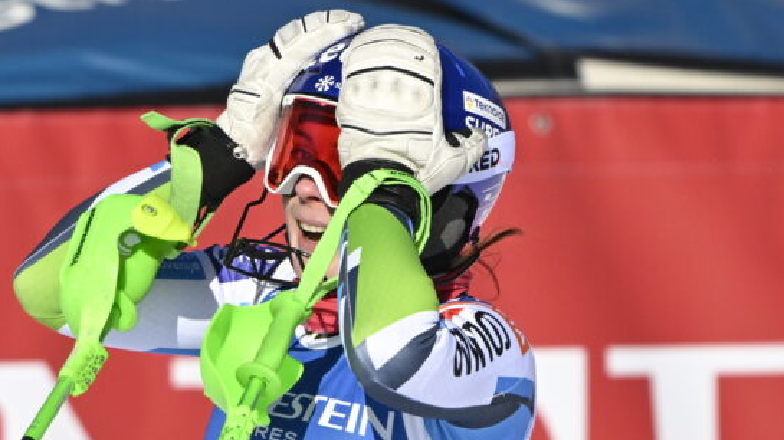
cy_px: 244
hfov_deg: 2.7
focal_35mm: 803
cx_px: 301
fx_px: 16686
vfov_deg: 1.5
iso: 800
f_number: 9
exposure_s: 1/3200
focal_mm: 600
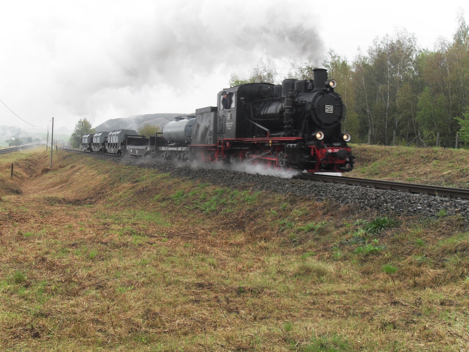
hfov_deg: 46.8
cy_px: 176
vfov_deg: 36.0
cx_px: 234
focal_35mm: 40
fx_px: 542
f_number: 3
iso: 100
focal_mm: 7
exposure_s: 1/90
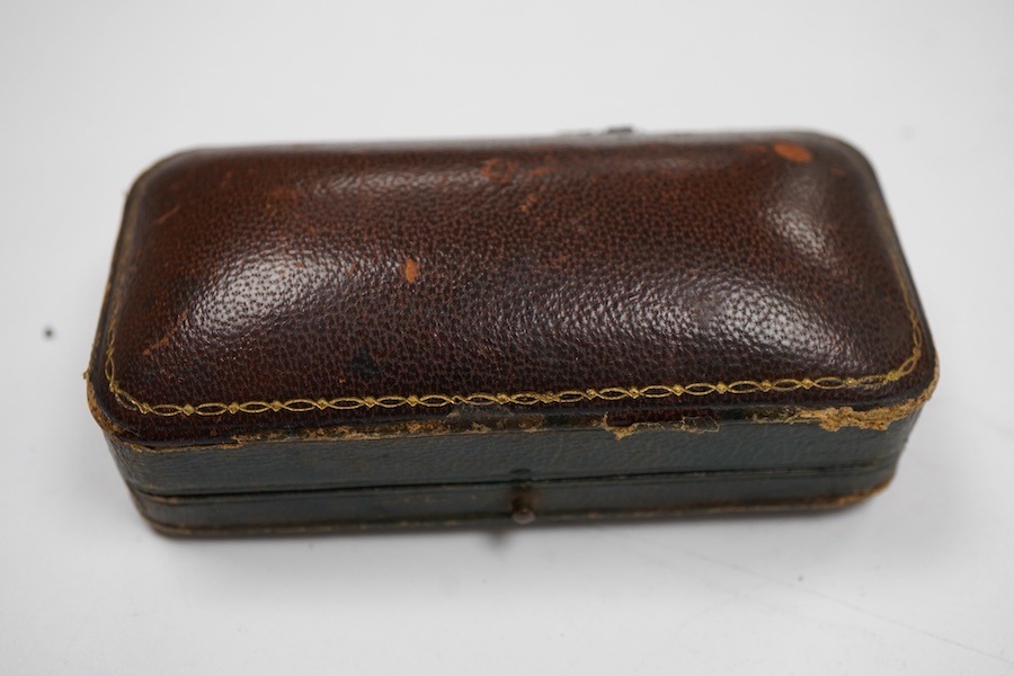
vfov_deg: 29.9
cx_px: 507
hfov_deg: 43.6
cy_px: 338
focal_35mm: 45
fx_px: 1267
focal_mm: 30
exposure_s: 1/125
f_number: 9
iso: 800
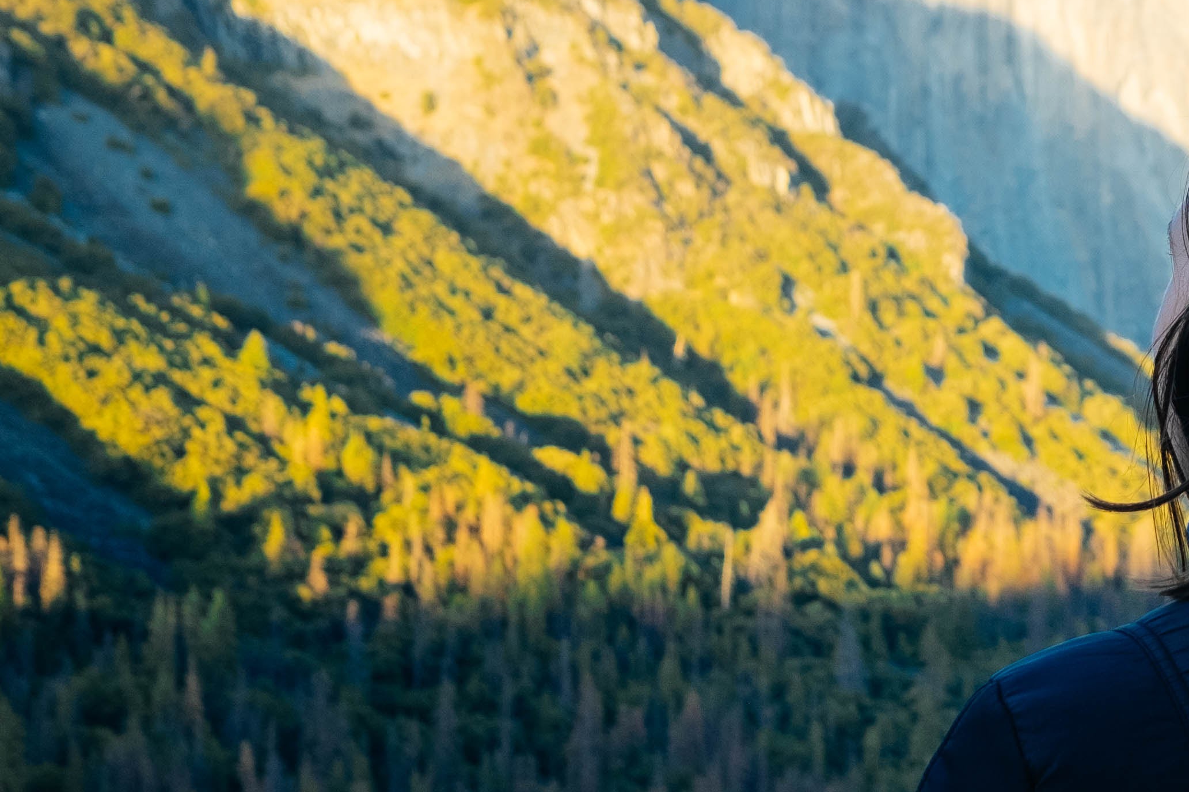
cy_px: 268
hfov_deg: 22.9
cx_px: 1345
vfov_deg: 16.4
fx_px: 2741
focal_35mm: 83
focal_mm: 23
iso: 200
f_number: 4.5
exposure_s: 1/180
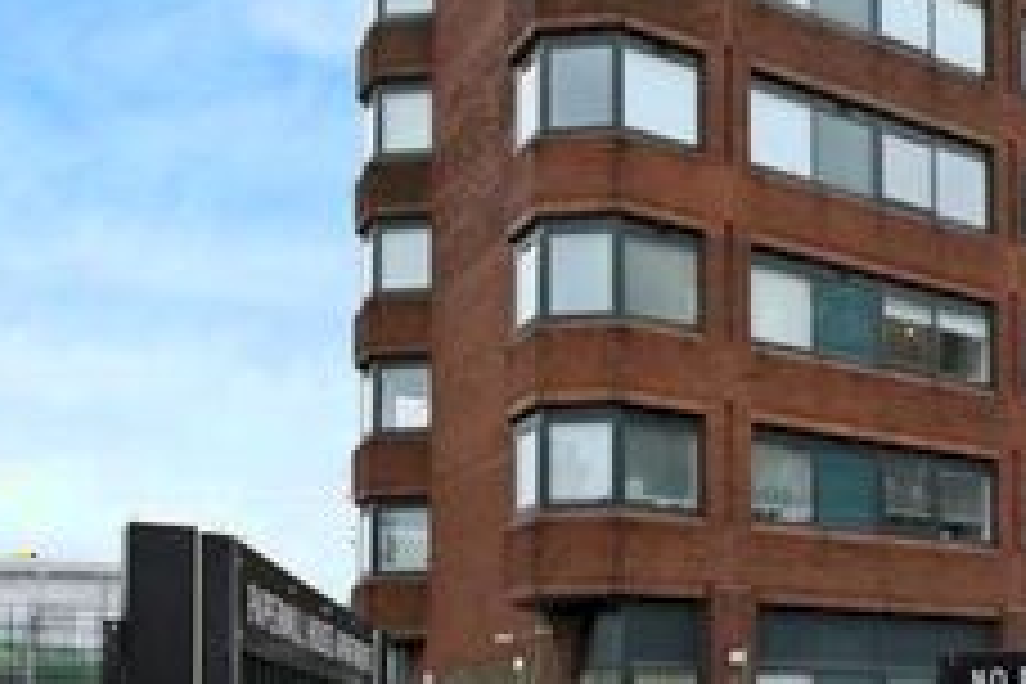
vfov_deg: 29.2
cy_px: 382
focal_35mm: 46
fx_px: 1311
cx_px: 1030
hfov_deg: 38.0
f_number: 6.3
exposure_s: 1/200
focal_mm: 15
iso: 160
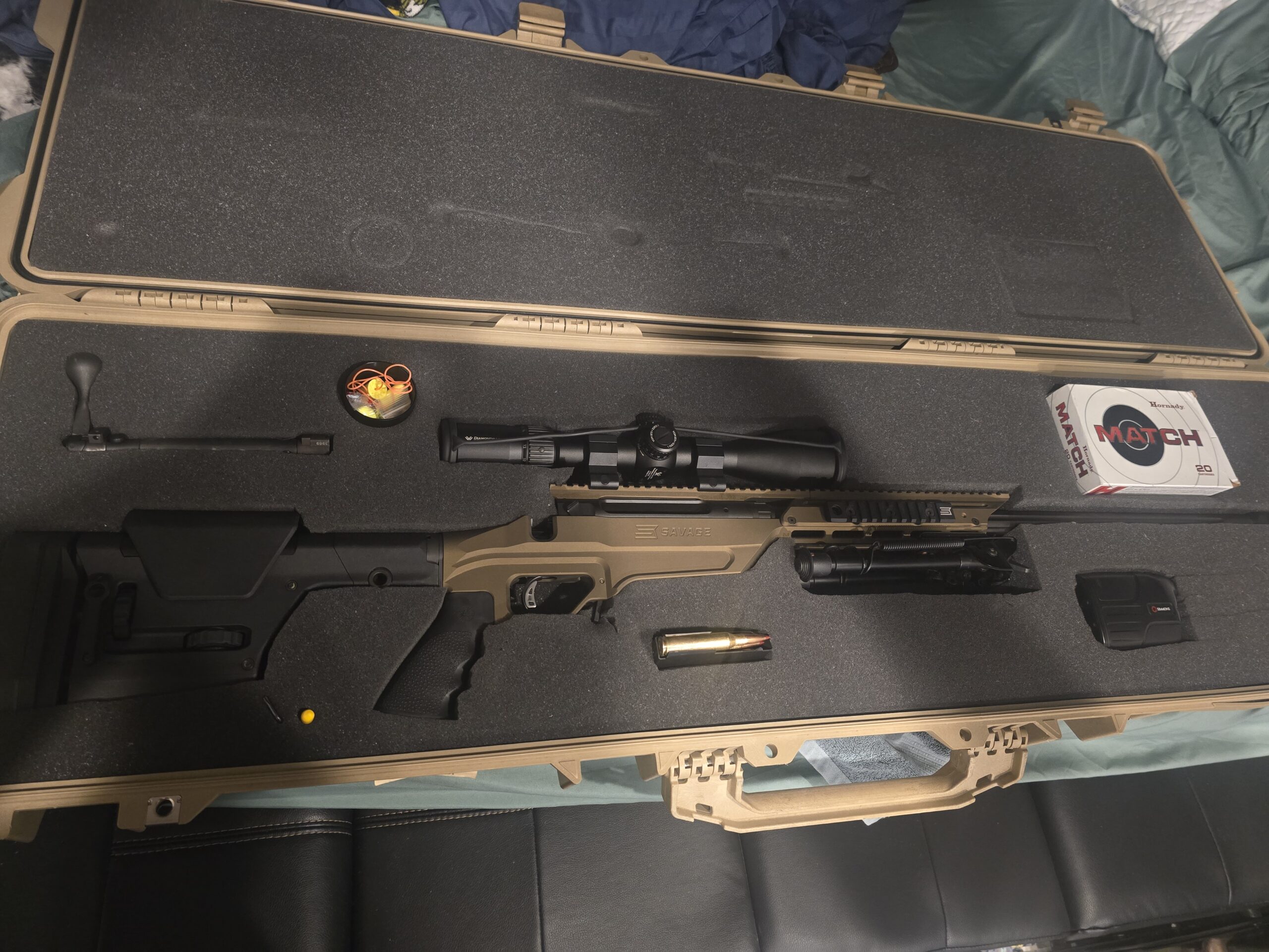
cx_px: 634
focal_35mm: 23
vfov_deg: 58.9
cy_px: 476
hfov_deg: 73.9
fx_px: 843
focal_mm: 6.3
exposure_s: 1/24
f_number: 1.7
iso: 1250
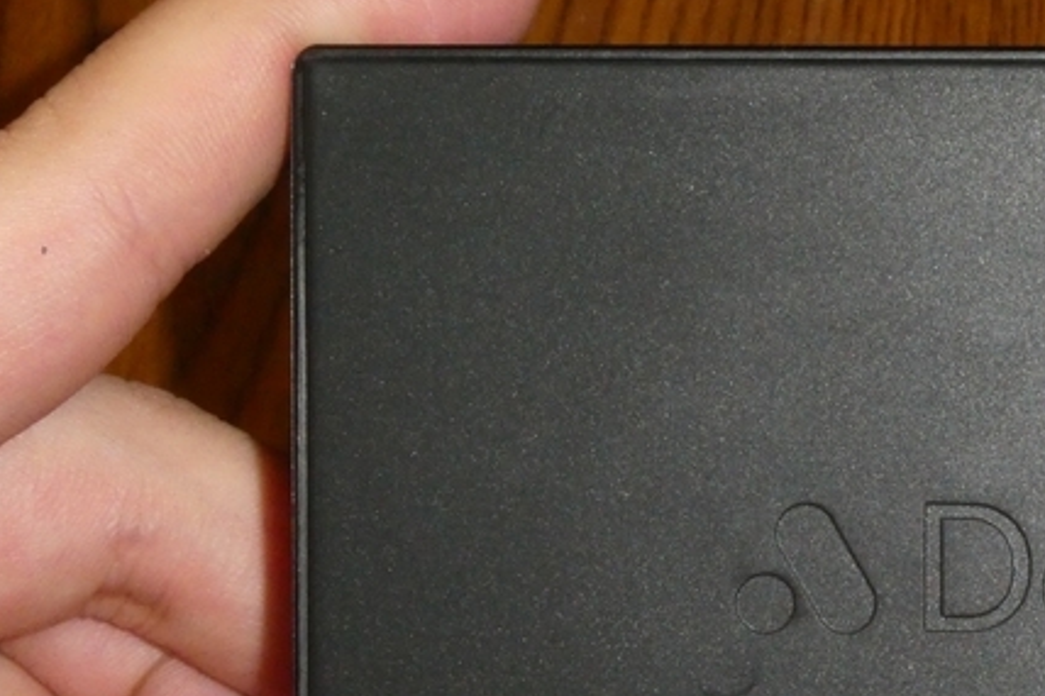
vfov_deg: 12.9
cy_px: 611
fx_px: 3047
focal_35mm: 105
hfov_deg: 19.1
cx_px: 960
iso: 800
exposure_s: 1/60
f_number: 7.1
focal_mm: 9.6
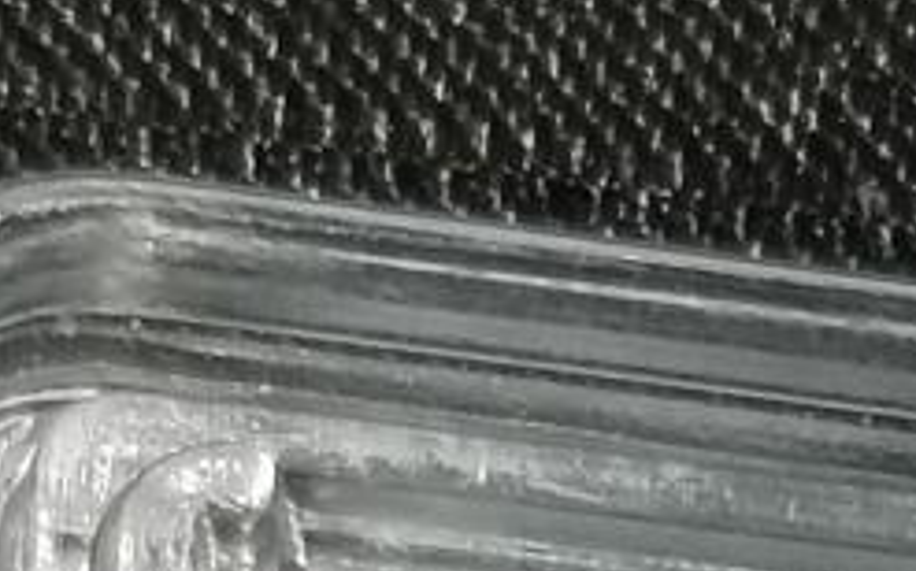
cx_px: 1517
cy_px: 2777
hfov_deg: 4.9
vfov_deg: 2.9
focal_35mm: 425
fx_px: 10602
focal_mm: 5.58
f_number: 1.8
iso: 64
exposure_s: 1/100
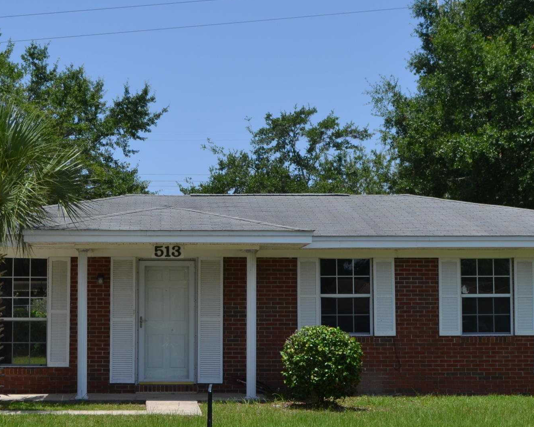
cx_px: 189
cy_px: 218
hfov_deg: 25.0
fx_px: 1201
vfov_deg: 20.2
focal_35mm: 76
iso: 100
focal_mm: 24
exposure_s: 1/250
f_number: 8
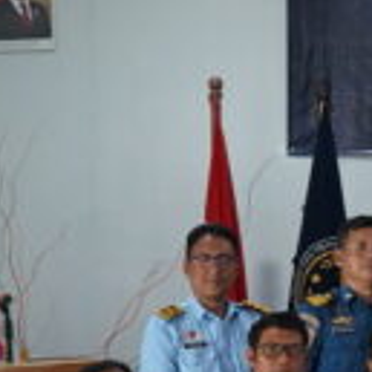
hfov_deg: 7.6
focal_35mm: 216
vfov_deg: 8.1
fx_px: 2626
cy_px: 166
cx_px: 862
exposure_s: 1/160
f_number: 4.5
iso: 4000
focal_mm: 41
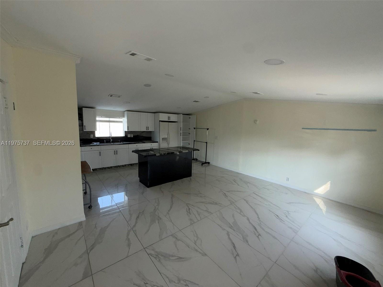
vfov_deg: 85.7
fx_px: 155
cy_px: 144
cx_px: 192
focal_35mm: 14
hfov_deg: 102.1
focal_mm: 2.22
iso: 32
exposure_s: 1/122
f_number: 2.2
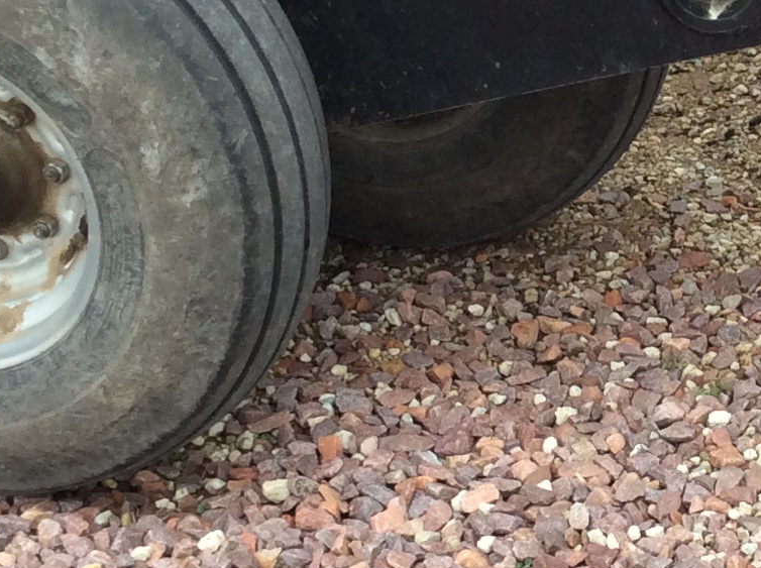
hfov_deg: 17.5
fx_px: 2414
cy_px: 153
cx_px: 748
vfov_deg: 13.4
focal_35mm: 110
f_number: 2.4
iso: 32
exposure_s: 1/152
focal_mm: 3.3
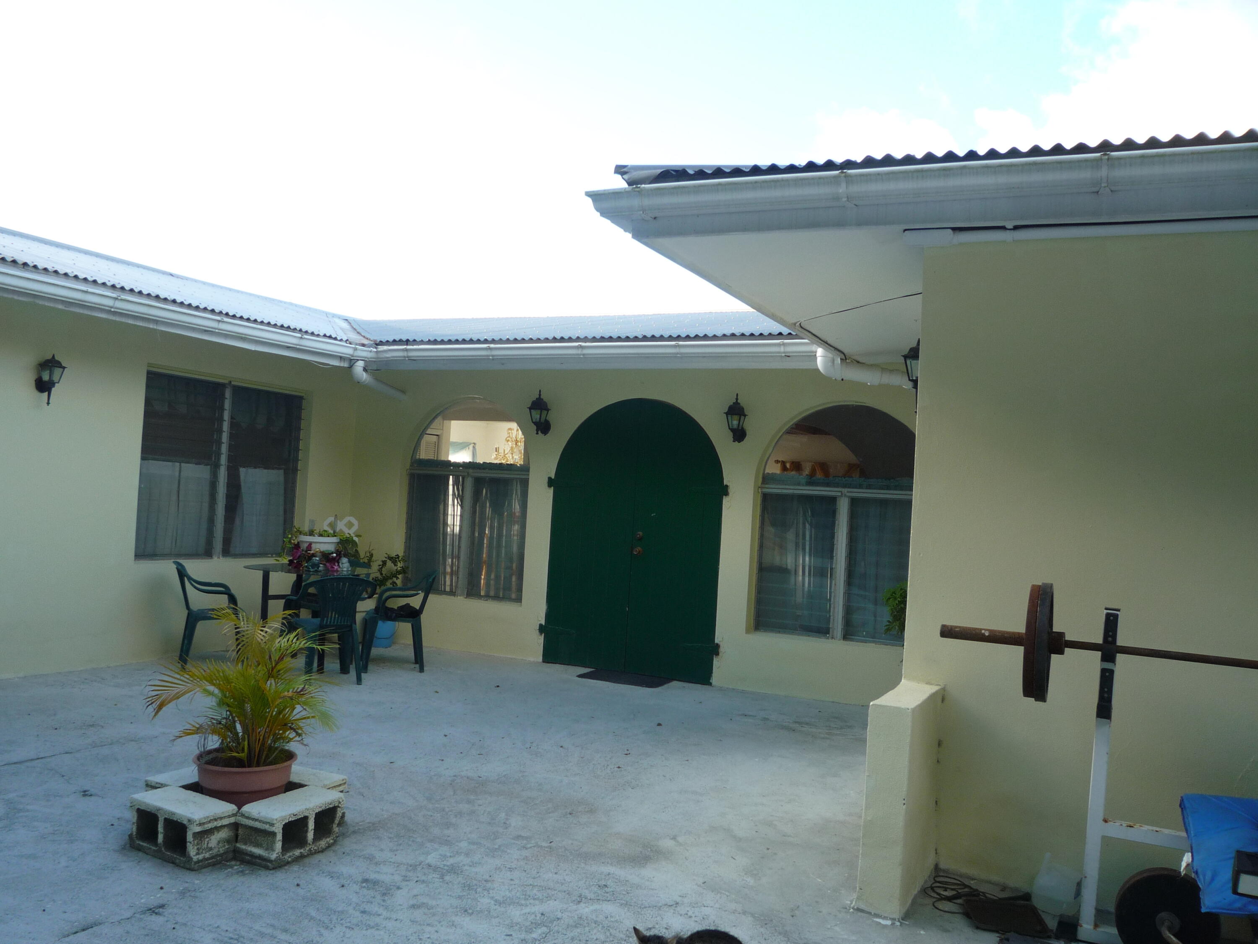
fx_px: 1090
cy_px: 472
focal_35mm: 30
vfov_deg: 46.8
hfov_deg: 60.0
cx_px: 629
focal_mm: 5.2
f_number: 4
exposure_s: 1/100
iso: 100
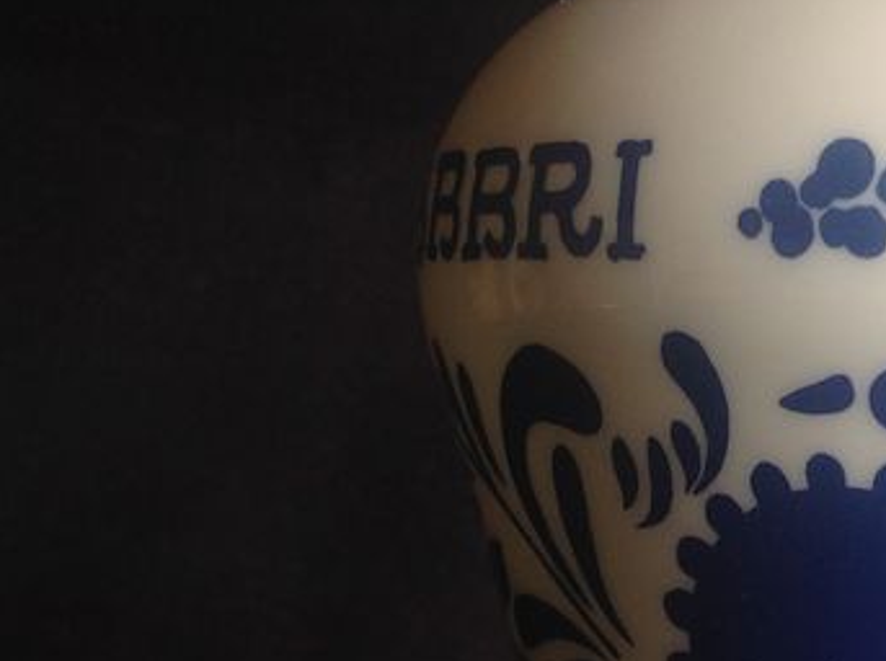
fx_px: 2606
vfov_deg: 14.3
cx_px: 1041
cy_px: 608
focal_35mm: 102
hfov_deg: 18.4
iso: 64
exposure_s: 1/60
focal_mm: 4.28
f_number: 2.4
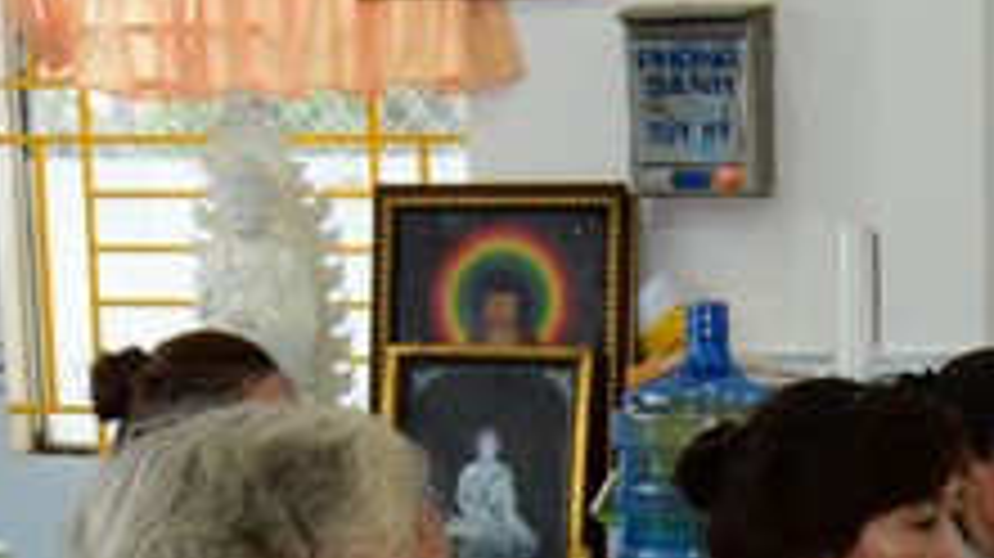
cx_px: 1201
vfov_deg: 10.6
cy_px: 958
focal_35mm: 108
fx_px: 2845
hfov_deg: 18.7
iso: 400
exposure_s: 1/60
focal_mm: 35
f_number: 5
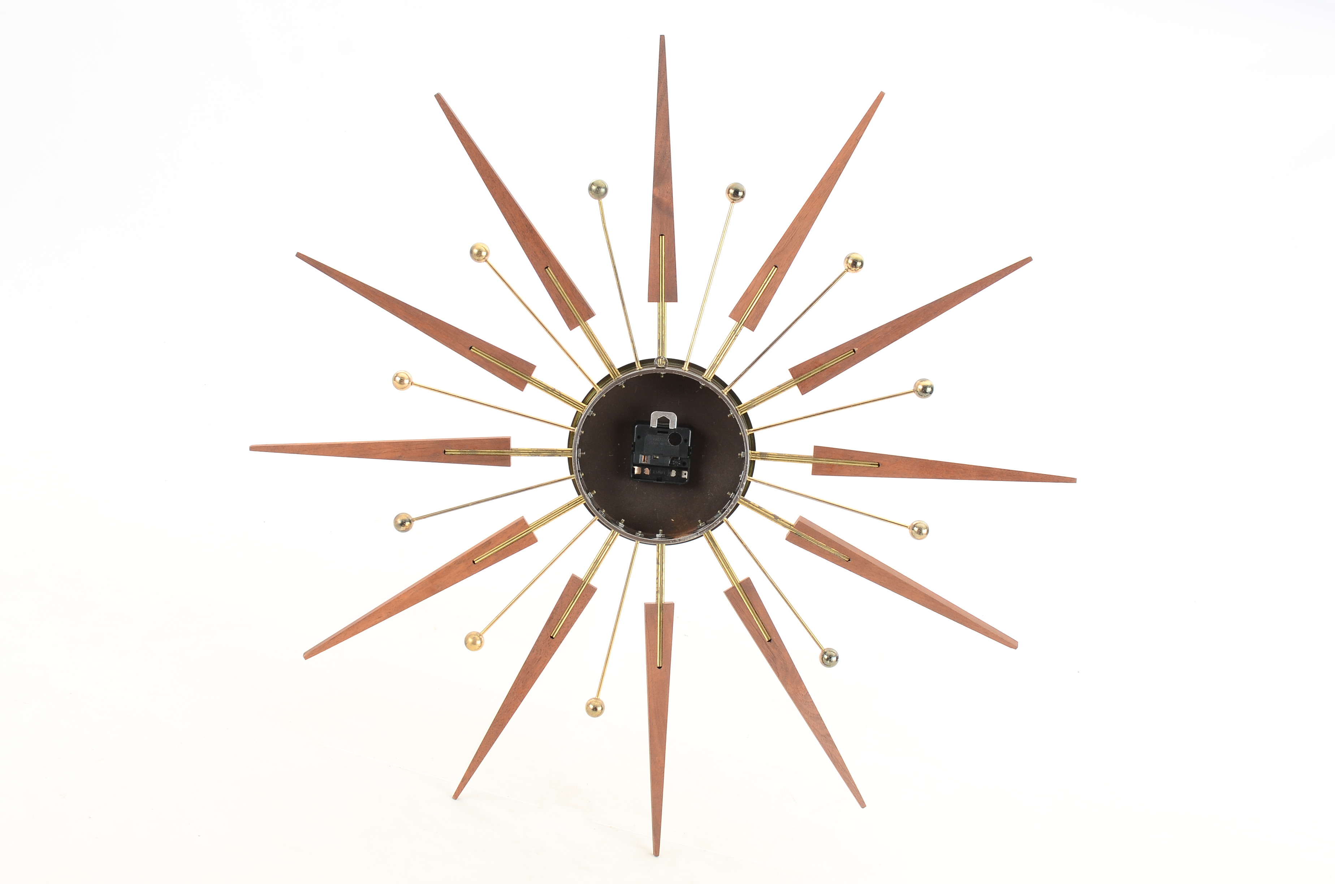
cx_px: 668
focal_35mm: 39
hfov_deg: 49.6
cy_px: 442
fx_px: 1443
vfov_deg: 34.1
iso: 320
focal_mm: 26
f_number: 11
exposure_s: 1/60
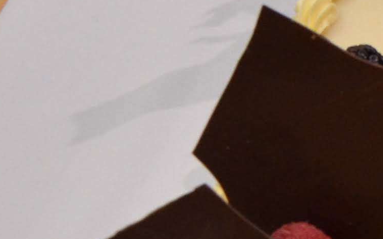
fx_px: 2195
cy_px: 108
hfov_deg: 8.2
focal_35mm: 210
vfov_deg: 6.2
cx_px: 1225
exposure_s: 1/60
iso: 1000
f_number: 7.1
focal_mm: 21
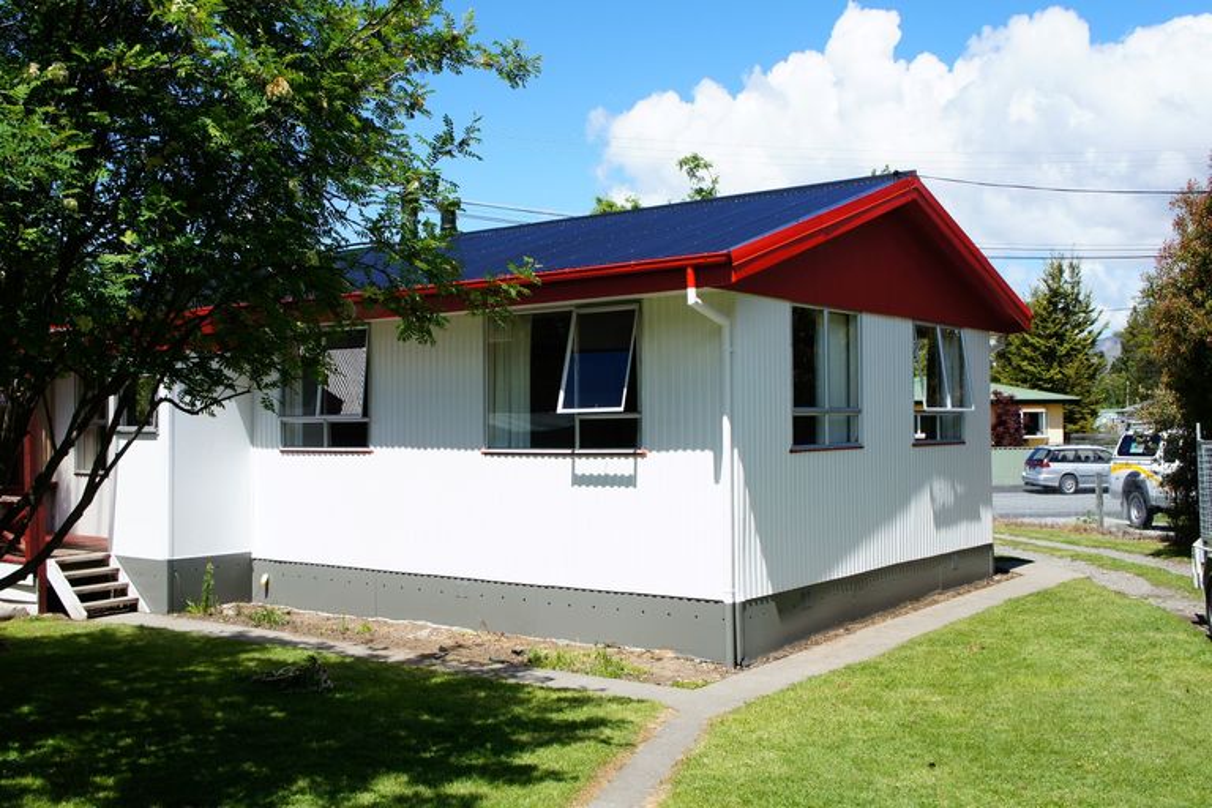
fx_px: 1212
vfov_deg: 36.9
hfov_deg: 53.1
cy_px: 404
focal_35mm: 36
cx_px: 606
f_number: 8
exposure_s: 1/500
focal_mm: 24
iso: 200
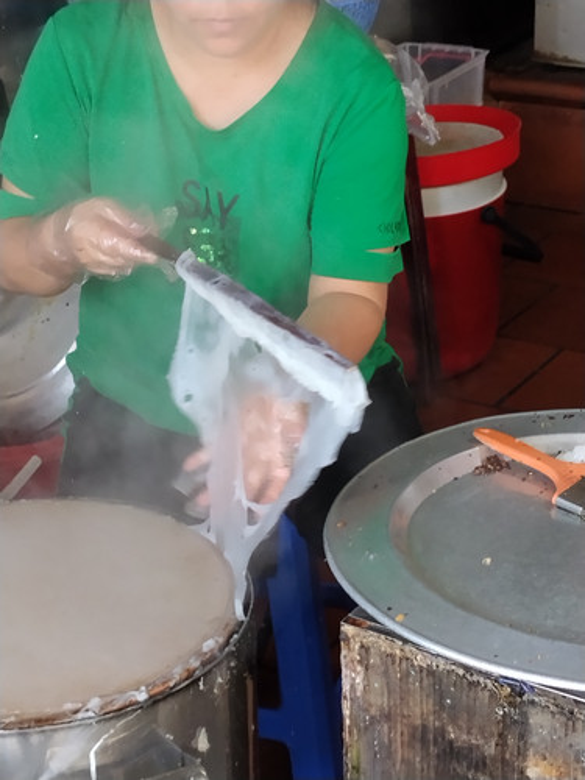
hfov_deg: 19.6
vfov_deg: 26.0
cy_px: 390
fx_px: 1690
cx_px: 292
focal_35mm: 75
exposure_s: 1/50
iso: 125
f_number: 1.8
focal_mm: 4.22
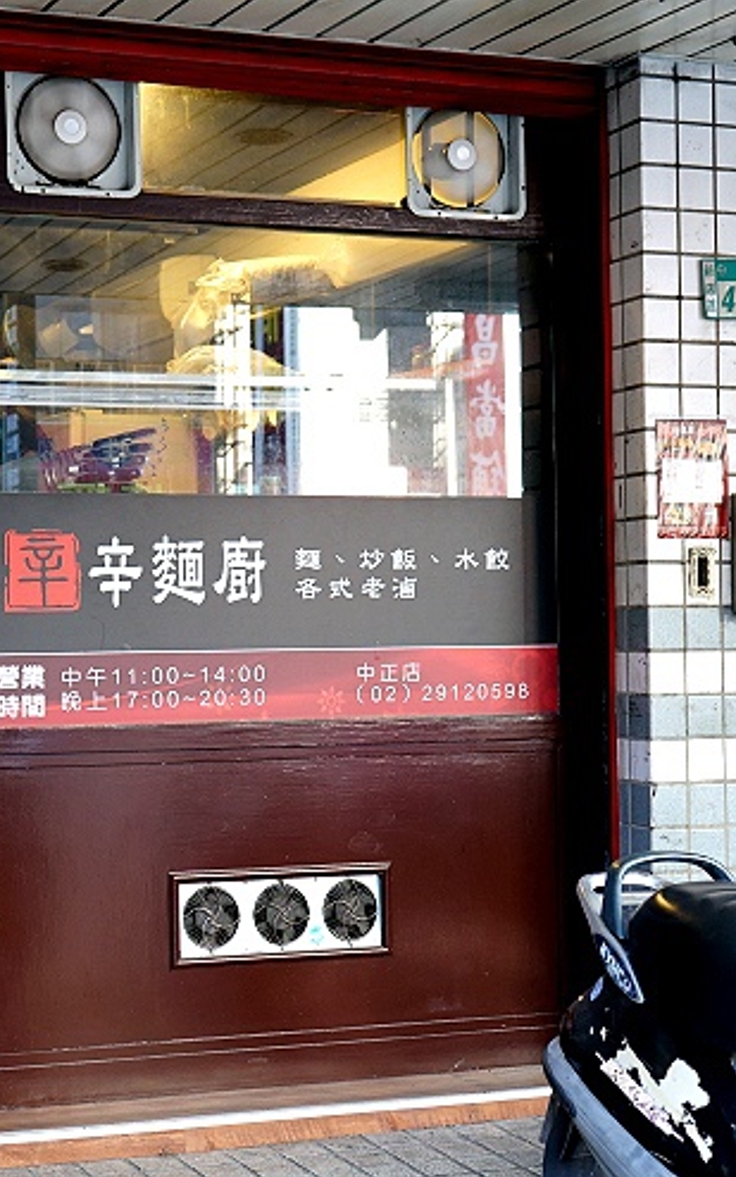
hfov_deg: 19.7
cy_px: 585
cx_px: 102
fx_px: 2085
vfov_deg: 31.5
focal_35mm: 65
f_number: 4.5
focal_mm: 42
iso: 640
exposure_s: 1/60
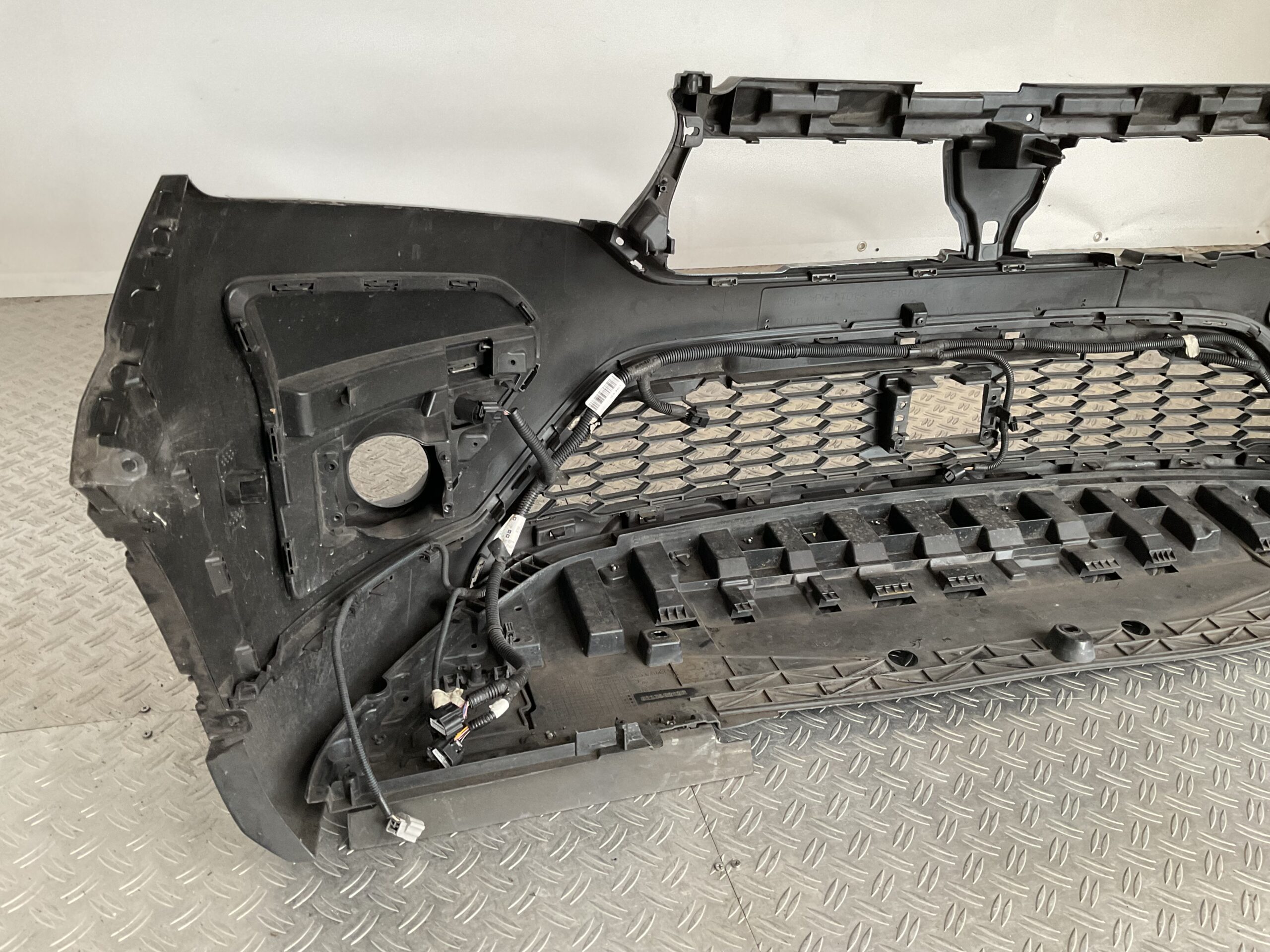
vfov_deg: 48.2
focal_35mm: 29
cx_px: 635
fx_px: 1064
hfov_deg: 61.7
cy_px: 476
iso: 125
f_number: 1.8
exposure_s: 1/60
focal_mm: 3
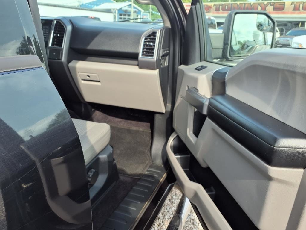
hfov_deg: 65.3
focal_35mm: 27
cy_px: 115
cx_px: 153
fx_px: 239
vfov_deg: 51.4
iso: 40
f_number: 1.9
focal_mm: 3.58
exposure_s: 1/263
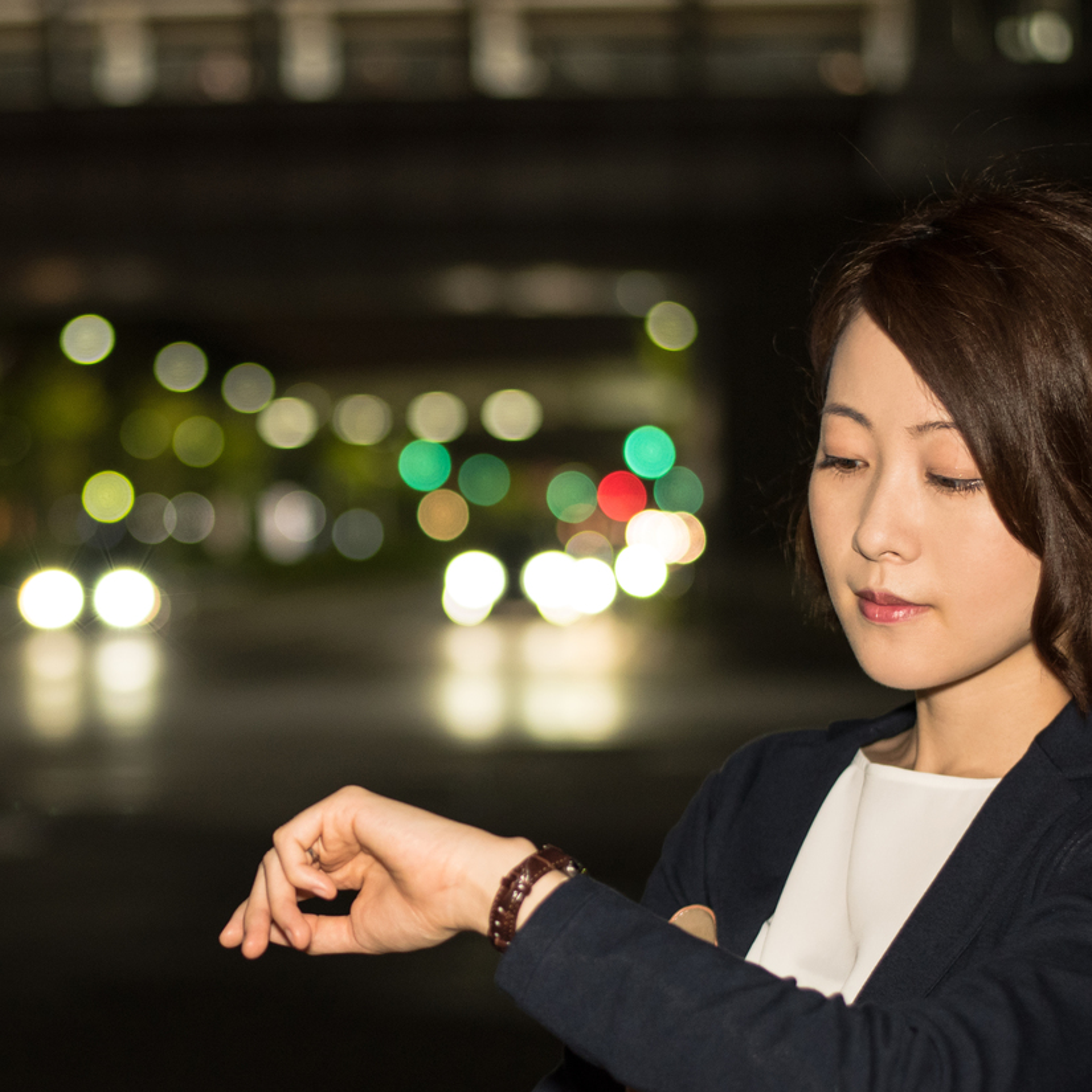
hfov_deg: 16.8
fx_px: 3676
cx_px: 300
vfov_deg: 16.9
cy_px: 692
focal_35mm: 103
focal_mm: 50
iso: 500
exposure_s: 1/100
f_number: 2
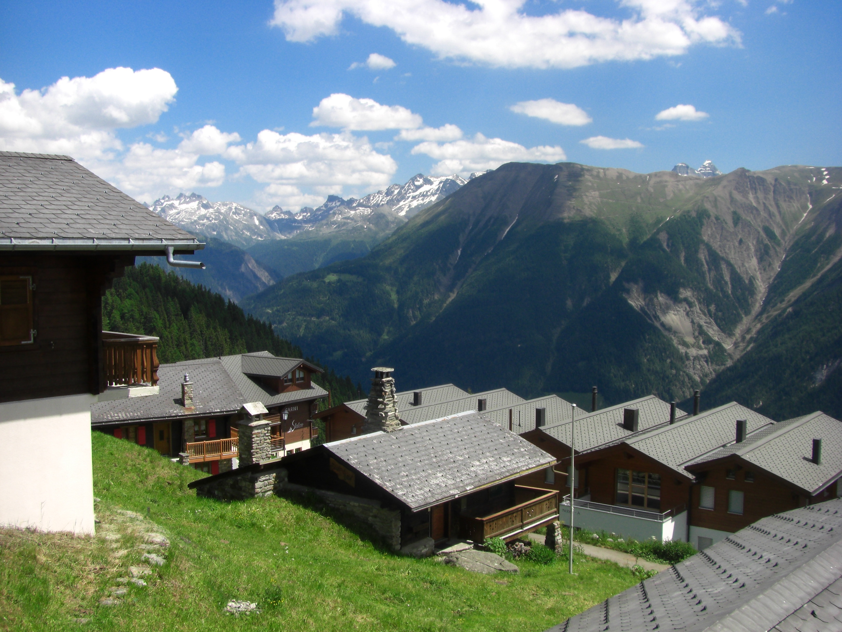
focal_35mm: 38
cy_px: 316
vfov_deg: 37.7
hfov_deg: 49.0
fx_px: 924
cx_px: 421
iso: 64
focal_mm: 6.3
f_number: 4.6
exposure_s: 1/250
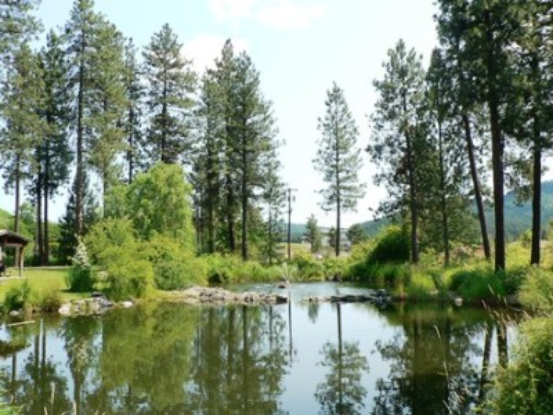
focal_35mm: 36
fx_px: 575
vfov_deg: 39.7
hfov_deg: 51.4
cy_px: 208
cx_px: 276
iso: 100
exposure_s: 1/250
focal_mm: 6
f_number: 5
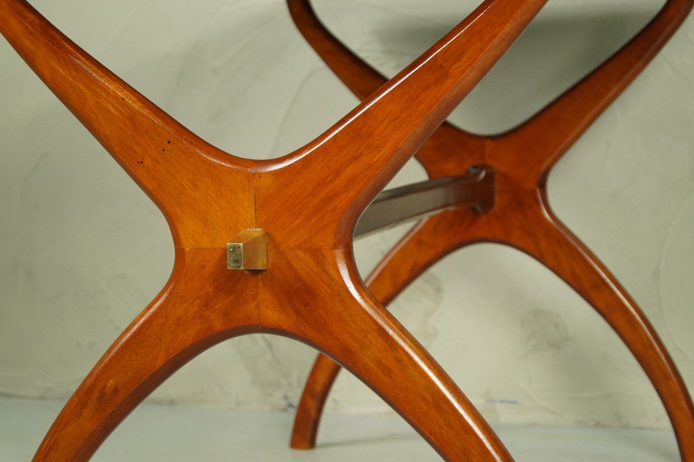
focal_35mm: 84
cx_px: 346
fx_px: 1609
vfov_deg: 16.3
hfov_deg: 24.3
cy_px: 233
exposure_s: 1/25
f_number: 5.6
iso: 400
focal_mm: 55
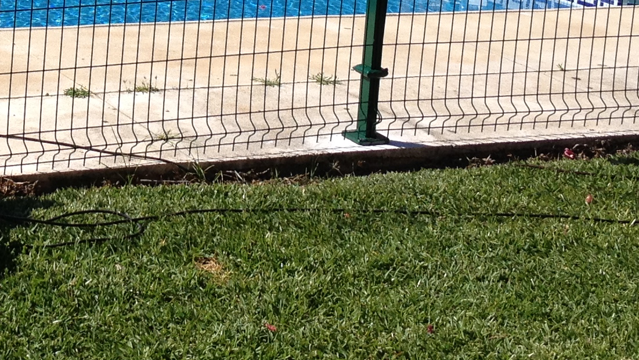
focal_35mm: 113
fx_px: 1915
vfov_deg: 10.5
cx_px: 28
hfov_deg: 18.5
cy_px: -101
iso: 50
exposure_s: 1/1905
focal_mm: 4.28
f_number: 2.4
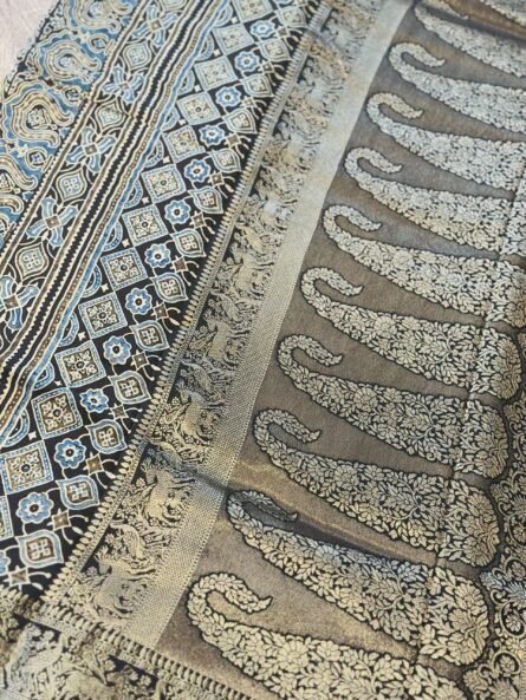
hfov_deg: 30.3
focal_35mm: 48
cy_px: 350
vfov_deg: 39.6
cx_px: 263
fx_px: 972
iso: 160
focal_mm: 6.86
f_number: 1.78
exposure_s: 1/60
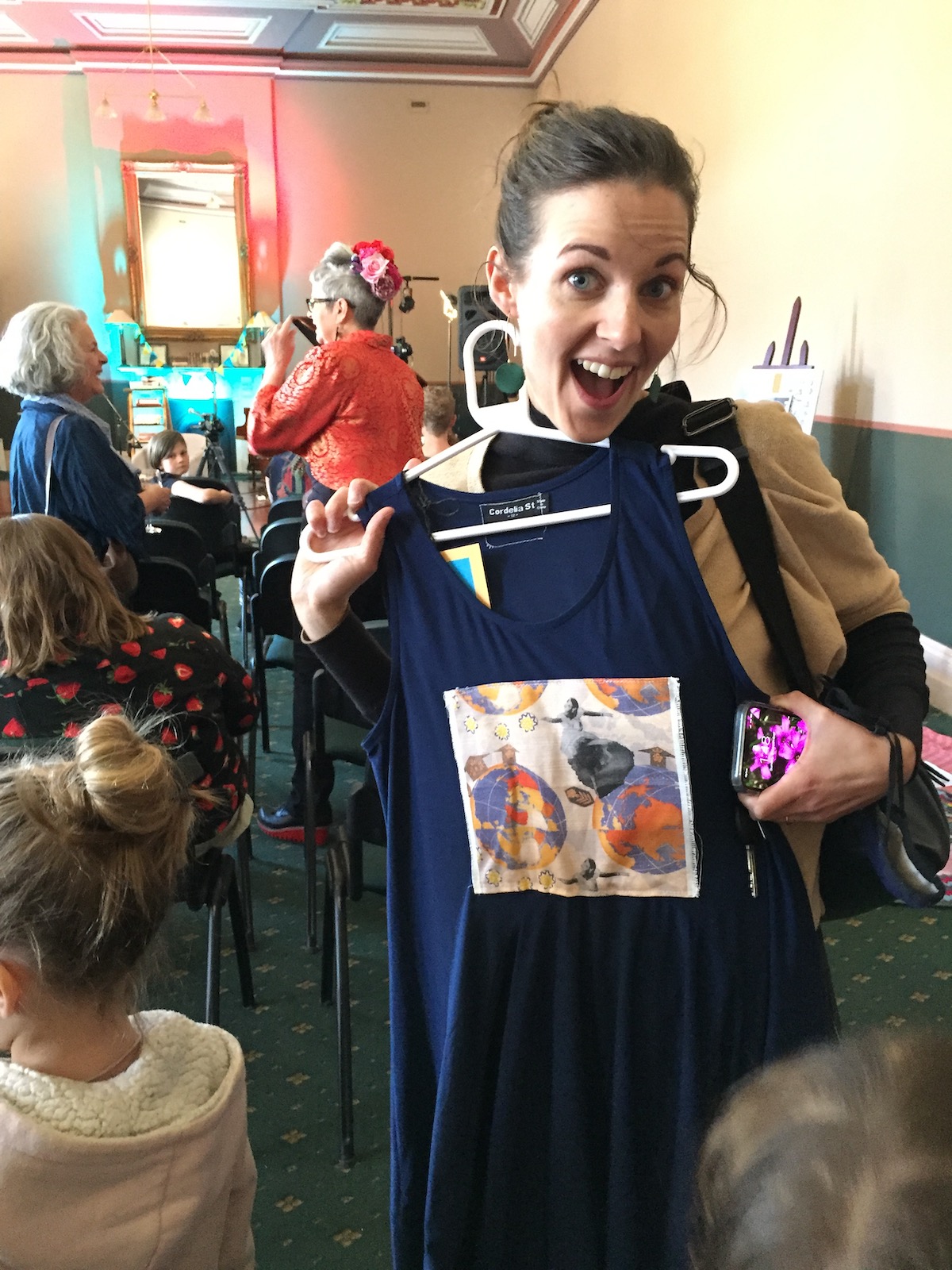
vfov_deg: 61.7
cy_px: 635
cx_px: 476
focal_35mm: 29
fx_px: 1063
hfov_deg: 48.2
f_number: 2.2
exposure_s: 1/17
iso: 400
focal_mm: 4.15
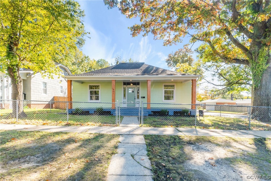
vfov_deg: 77.3
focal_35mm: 15
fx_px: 113
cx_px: 136
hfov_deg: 100.4
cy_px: 90
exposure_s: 1/80
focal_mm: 10
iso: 800
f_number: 14
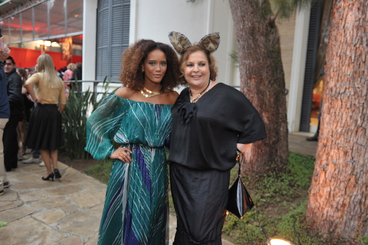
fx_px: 317
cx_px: 184
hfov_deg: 60.3
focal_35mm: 31
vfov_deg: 42.3
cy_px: 122
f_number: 4.5
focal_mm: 31
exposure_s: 1/20
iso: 640
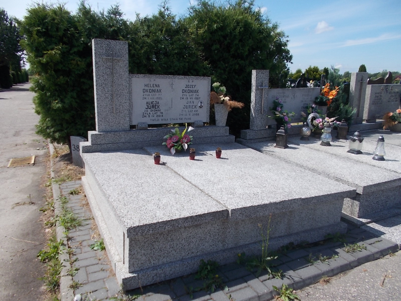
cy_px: 150
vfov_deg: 53.1
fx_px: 301
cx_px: 200
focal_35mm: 26
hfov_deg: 67.3
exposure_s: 1/200
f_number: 8
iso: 80
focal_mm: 4.6
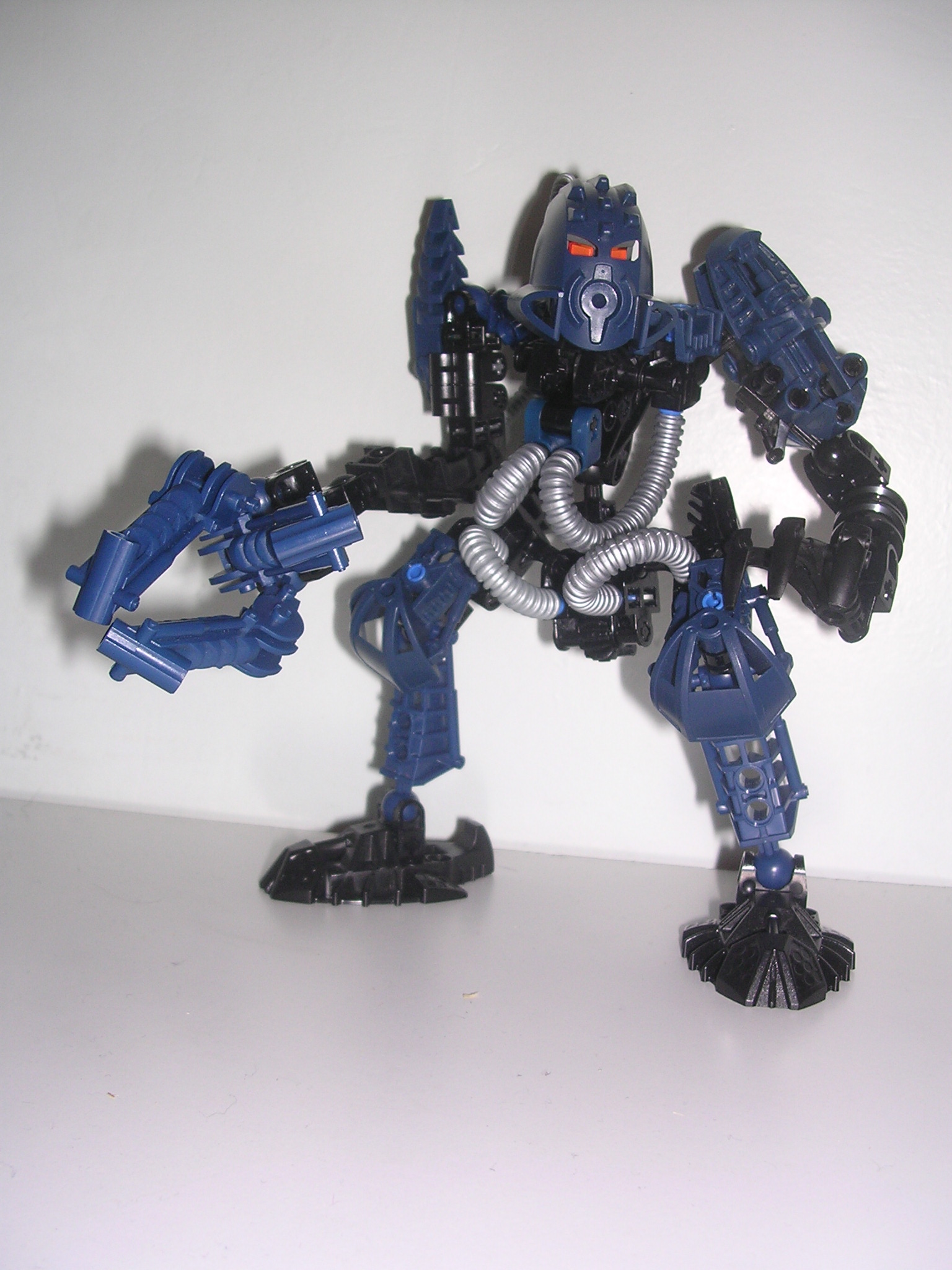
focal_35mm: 38
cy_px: 635
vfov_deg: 49.0
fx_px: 1393
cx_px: 476
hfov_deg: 37.7
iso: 100
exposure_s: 1/60.1
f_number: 2.8
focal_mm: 5.8
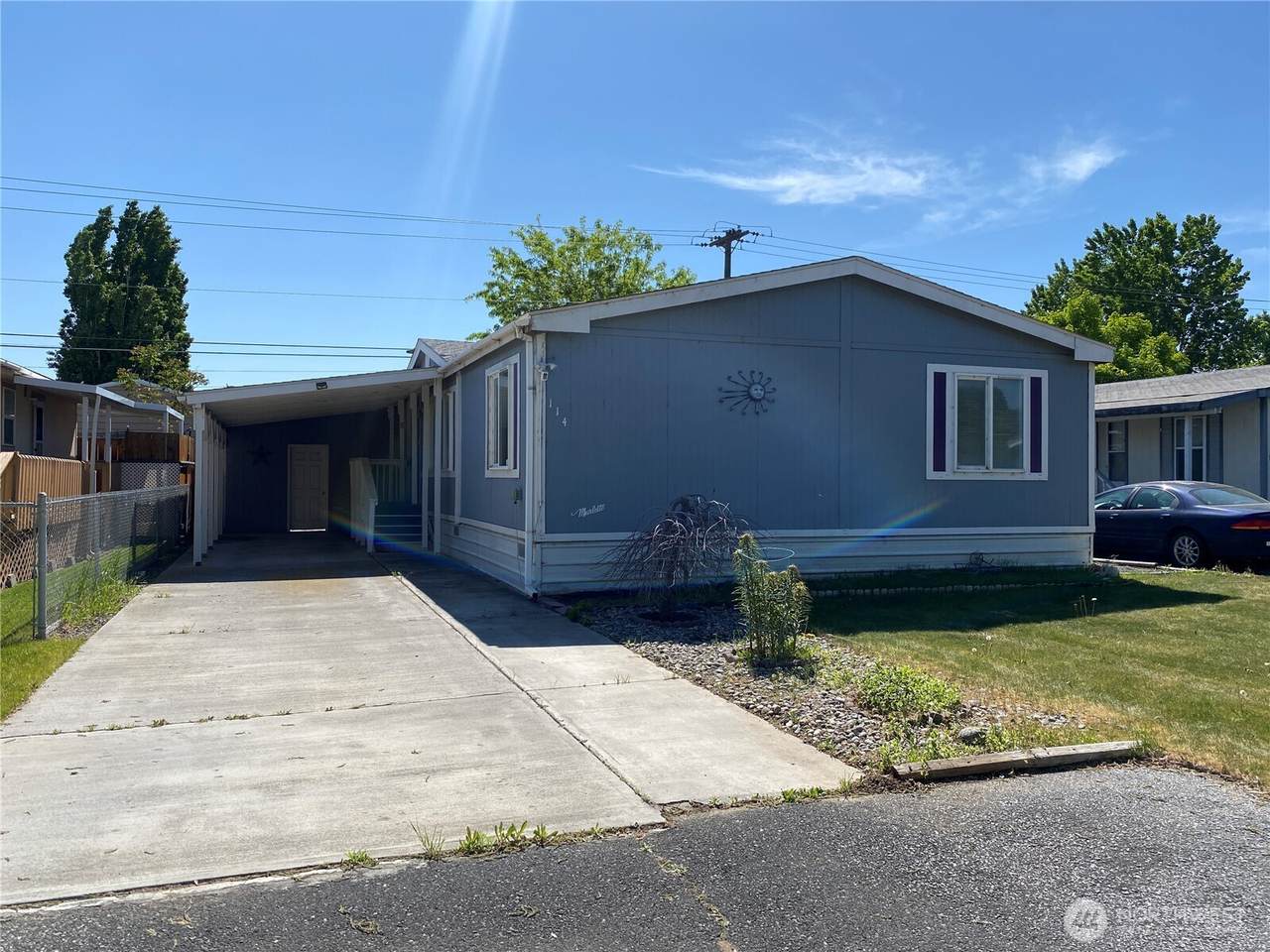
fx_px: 954
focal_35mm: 26
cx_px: 635
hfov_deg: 67.3
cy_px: 476
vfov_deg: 53.1
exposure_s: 1/3731
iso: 32
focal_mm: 4.25
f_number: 1.8
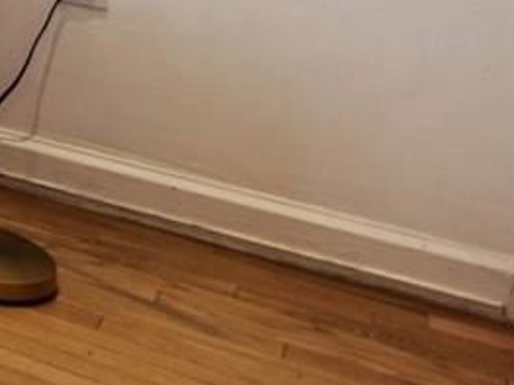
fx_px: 1217
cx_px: -897
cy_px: -394
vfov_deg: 14.7
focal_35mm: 82
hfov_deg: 12.8
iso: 100
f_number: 3.5
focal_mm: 14
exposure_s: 1/50
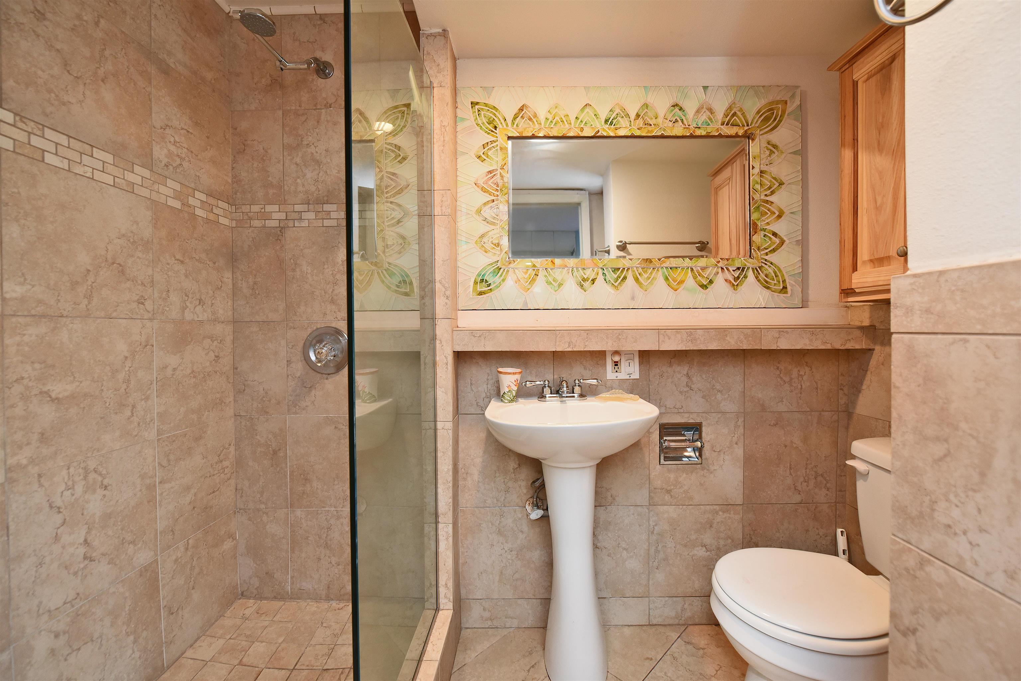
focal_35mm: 14
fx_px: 397
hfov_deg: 104.2
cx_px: 510
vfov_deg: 81.2
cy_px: 340
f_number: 16
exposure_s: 1/15
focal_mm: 14
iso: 8000
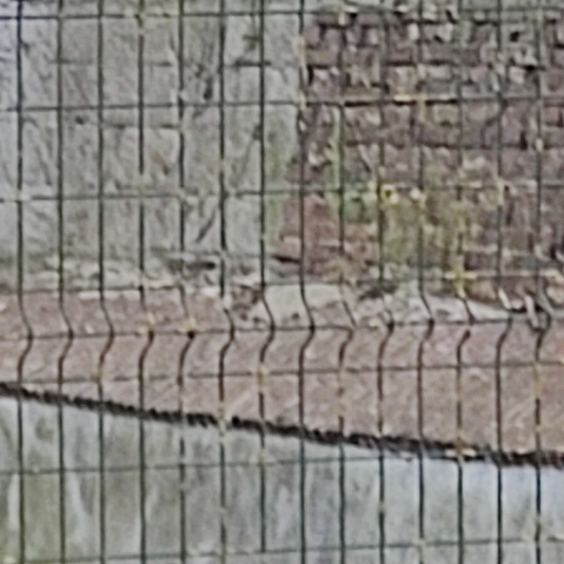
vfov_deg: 8.8
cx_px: -1024
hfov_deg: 8.0
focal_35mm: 192
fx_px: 3539
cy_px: 955
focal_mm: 4.74
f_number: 1.79
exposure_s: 1/258
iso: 100
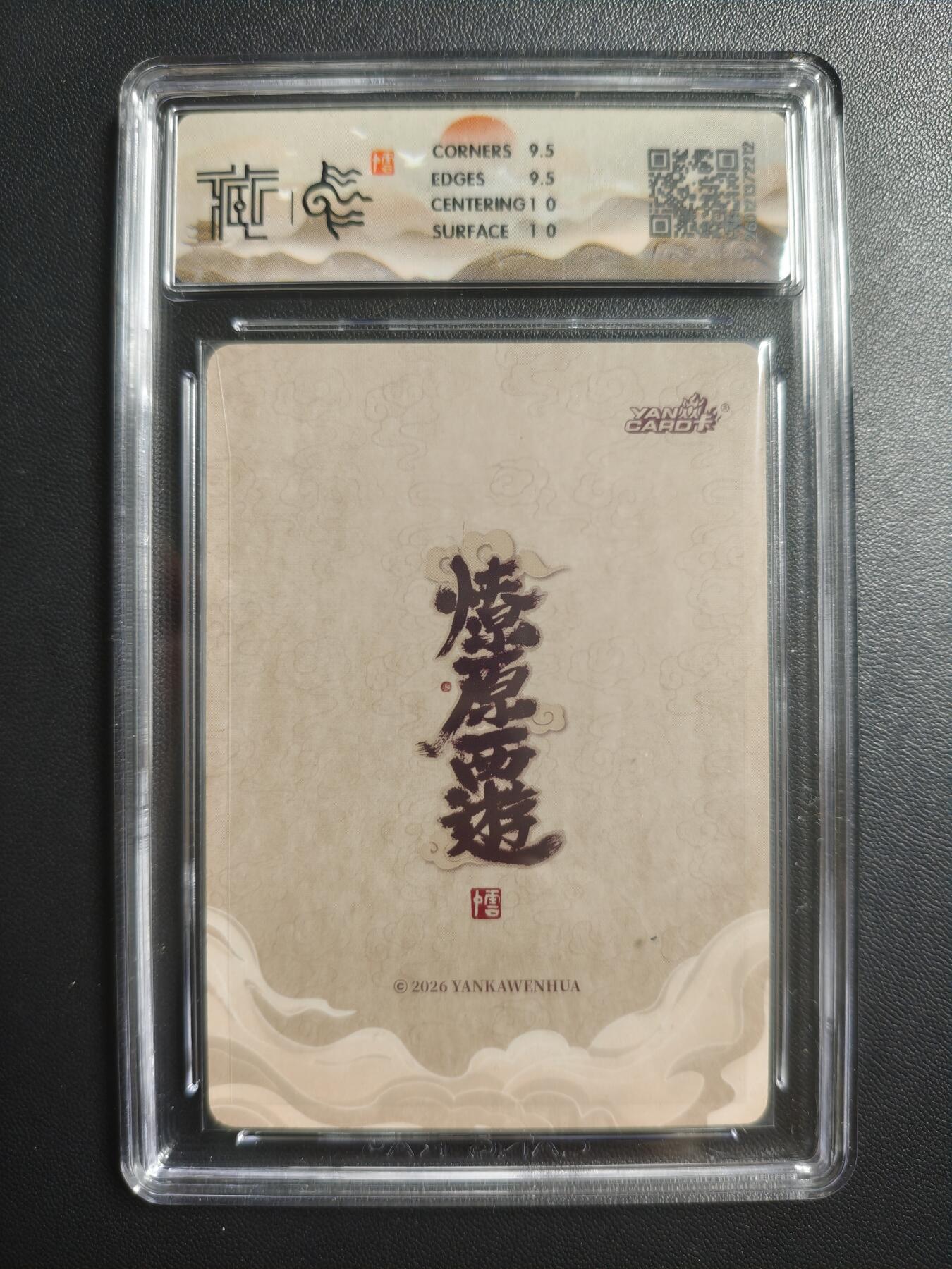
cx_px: 476
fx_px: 953
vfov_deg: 67.3
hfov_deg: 53.1
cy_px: 634
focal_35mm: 26
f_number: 1.5
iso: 500
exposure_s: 1/50
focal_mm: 4.94
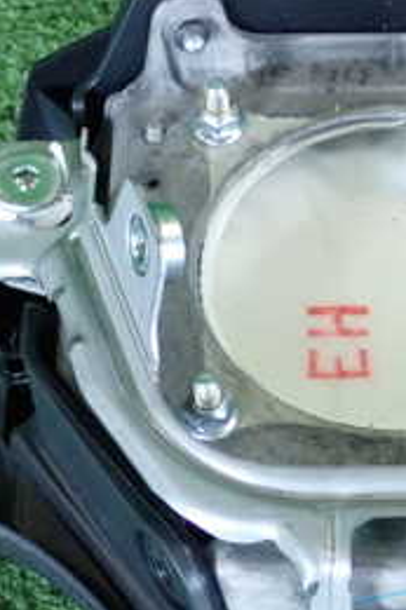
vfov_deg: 17.0
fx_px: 2033
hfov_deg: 11.3
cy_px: 448
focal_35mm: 120
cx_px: 364
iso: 800
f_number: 3.2
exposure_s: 1/125
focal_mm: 9.01
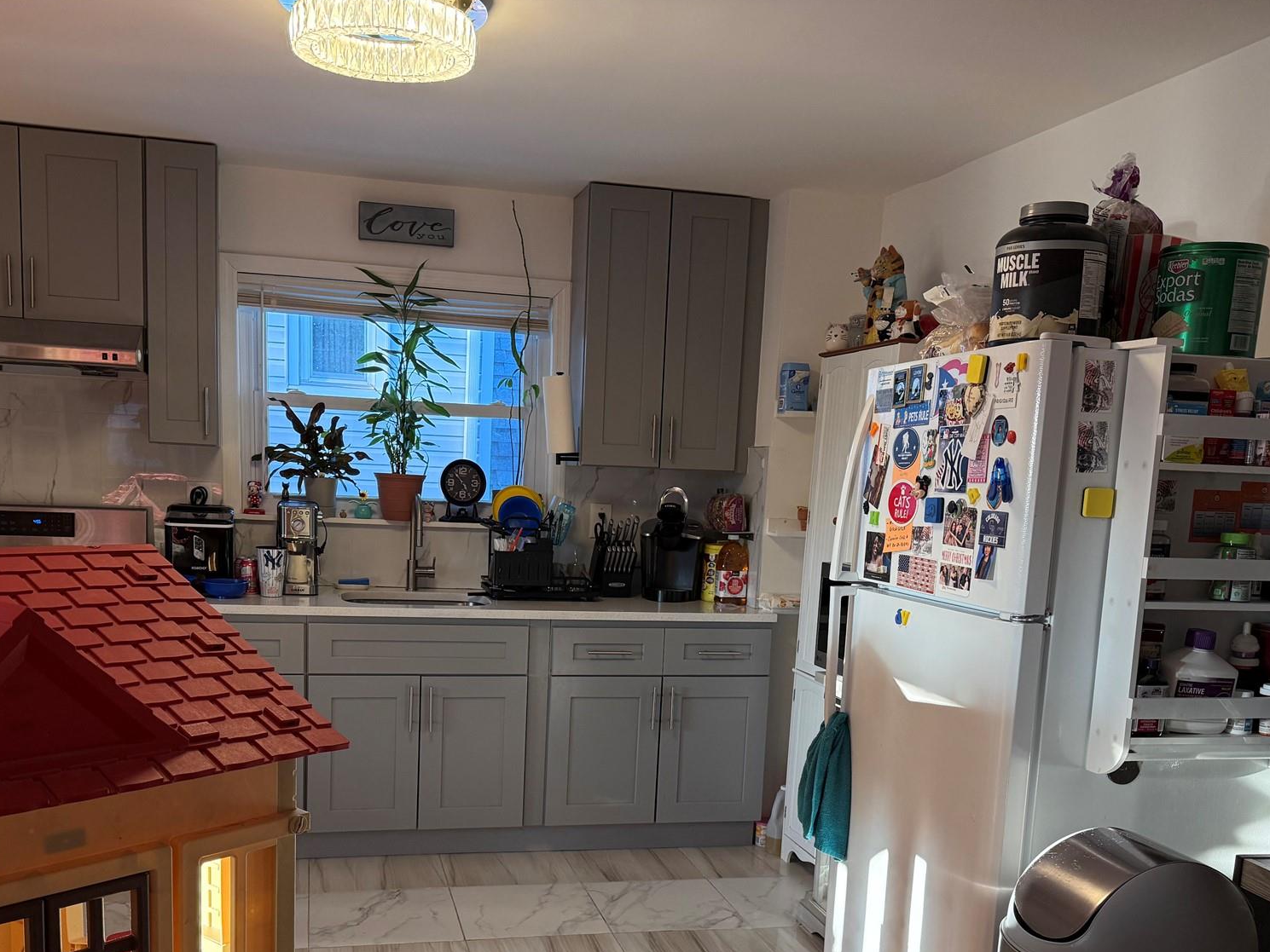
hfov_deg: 55.3
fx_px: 1211
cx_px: 593
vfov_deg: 42.3
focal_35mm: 33
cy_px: 649
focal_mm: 6.76
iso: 200
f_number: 1.78
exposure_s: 1/149
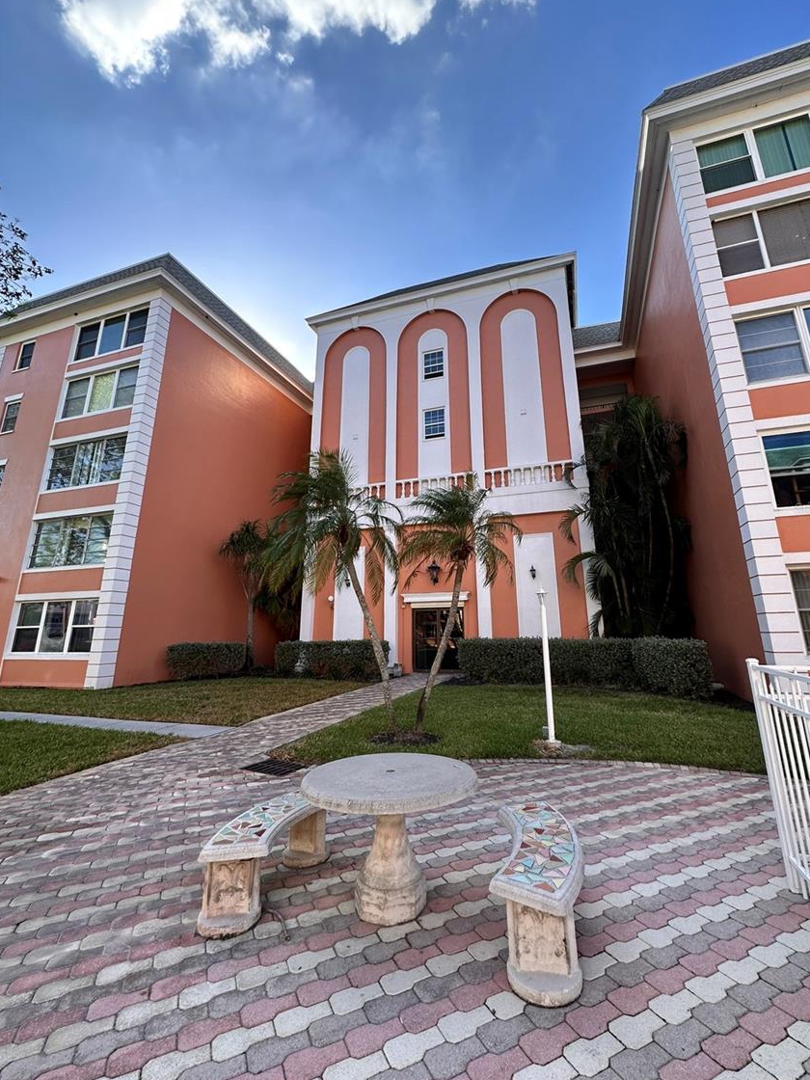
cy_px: 508
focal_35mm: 15
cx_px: 429
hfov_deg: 81.7
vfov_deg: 98.1
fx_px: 468
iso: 40
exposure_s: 1/670
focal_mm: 2.22
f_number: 2.2
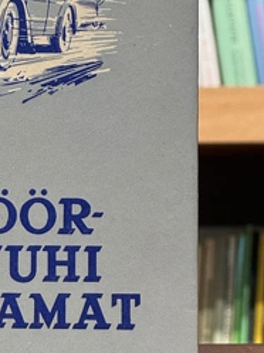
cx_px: -65
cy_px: 52
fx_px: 2151
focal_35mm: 211
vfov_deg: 9.4
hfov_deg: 7.0
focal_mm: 9
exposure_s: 1/99
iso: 200
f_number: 2.8
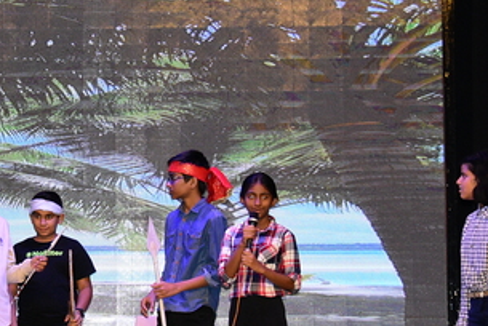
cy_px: 153
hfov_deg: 11.1
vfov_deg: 7.5
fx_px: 2497
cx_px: 61
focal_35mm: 184
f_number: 6.3
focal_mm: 50
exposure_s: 1/200
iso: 2000
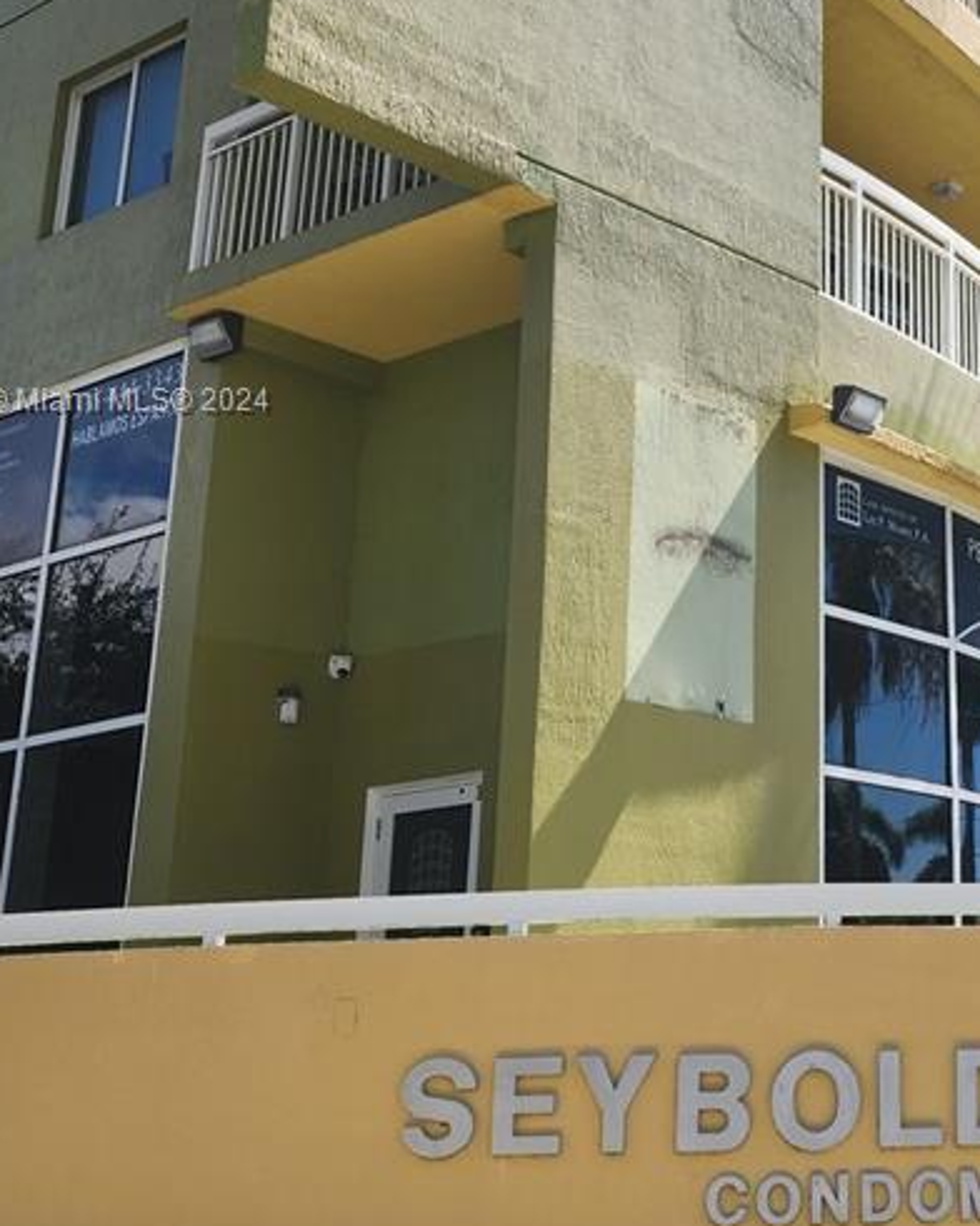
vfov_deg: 33.8
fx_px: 1994
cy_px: 403
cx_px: 938
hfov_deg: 26.4
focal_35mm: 55
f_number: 1.8
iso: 12
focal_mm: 6.4
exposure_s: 1/579
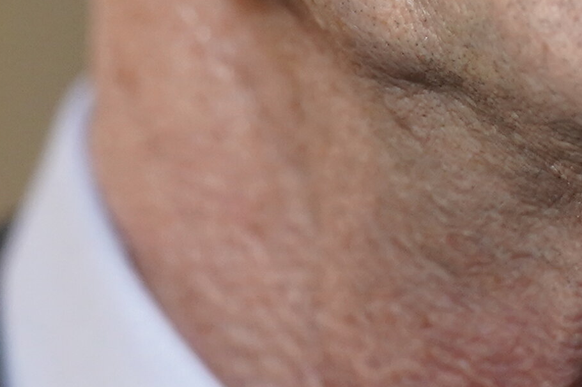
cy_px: -680
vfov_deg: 1.5
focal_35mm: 889
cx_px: 394
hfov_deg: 2.3
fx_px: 14369
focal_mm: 135
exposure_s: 1/500
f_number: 1.8
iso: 1600
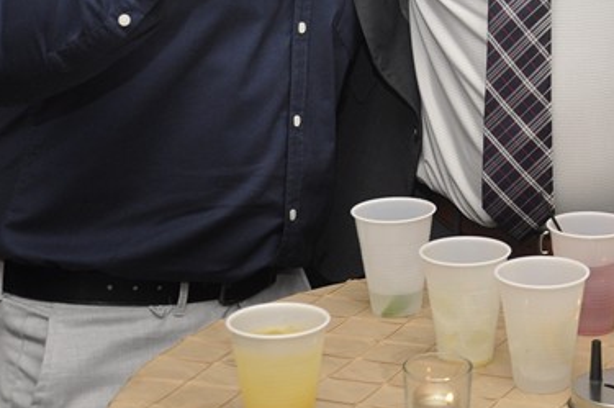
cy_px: -92
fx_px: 1771
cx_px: 519
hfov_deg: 19.4
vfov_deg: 12.8
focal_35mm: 104
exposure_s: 1/60
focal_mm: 26
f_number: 5
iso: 400
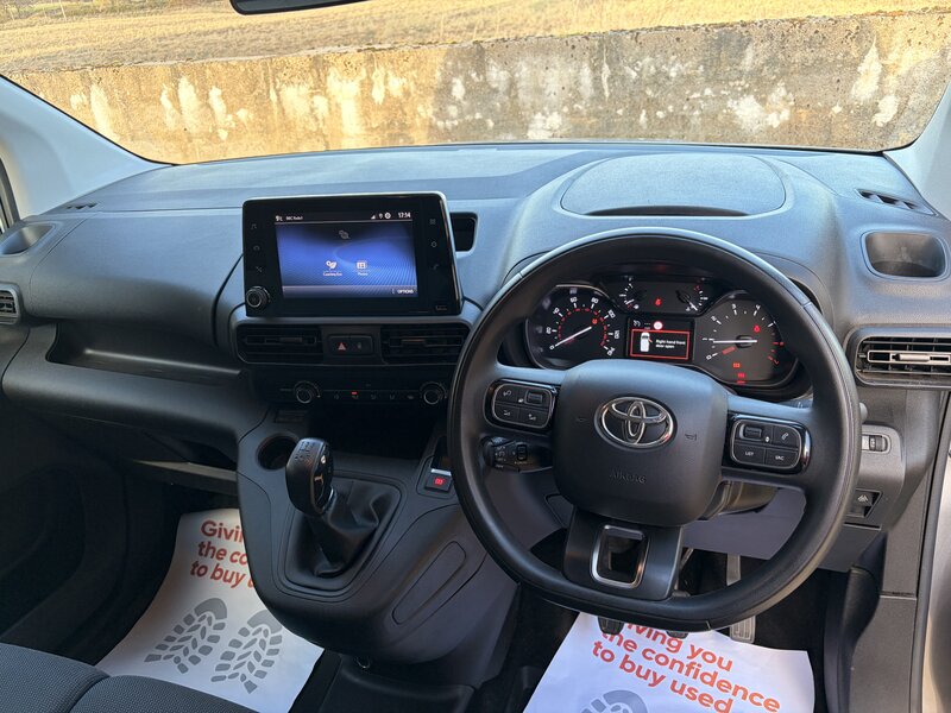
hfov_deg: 67.3
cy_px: 356
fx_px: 714
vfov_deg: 53.1
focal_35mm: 26
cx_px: 476
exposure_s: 1/122
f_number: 1.6
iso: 100
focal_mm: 5.96
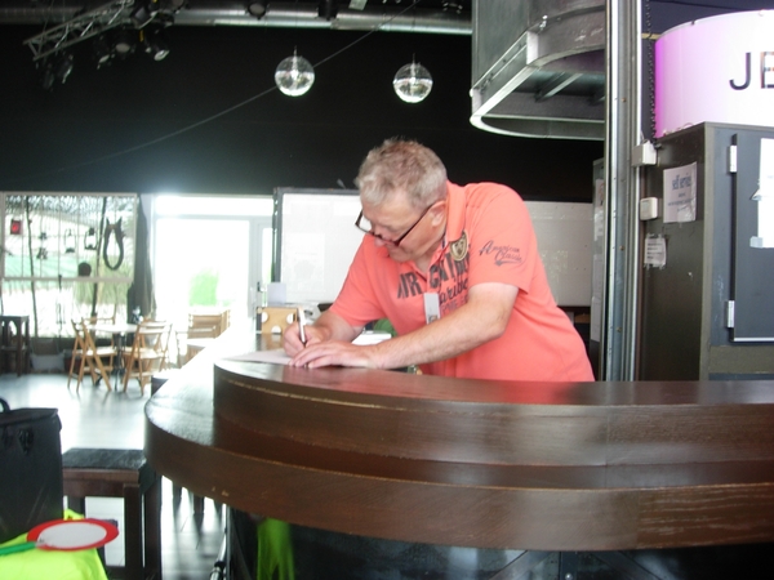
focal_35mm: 38
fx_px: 850
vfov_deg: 37.7
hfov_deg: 49.0
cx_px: 387
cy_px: 290
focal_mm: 7.8
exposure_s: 1/6.5
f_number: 2.8
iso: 64
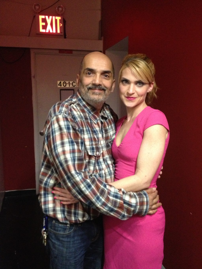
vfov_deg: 52.6
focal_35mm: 35
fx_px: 272
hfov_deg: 40.7
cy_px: 134
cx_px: 101
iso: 500
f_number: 2.4
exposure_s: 1/15
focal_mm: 4.28
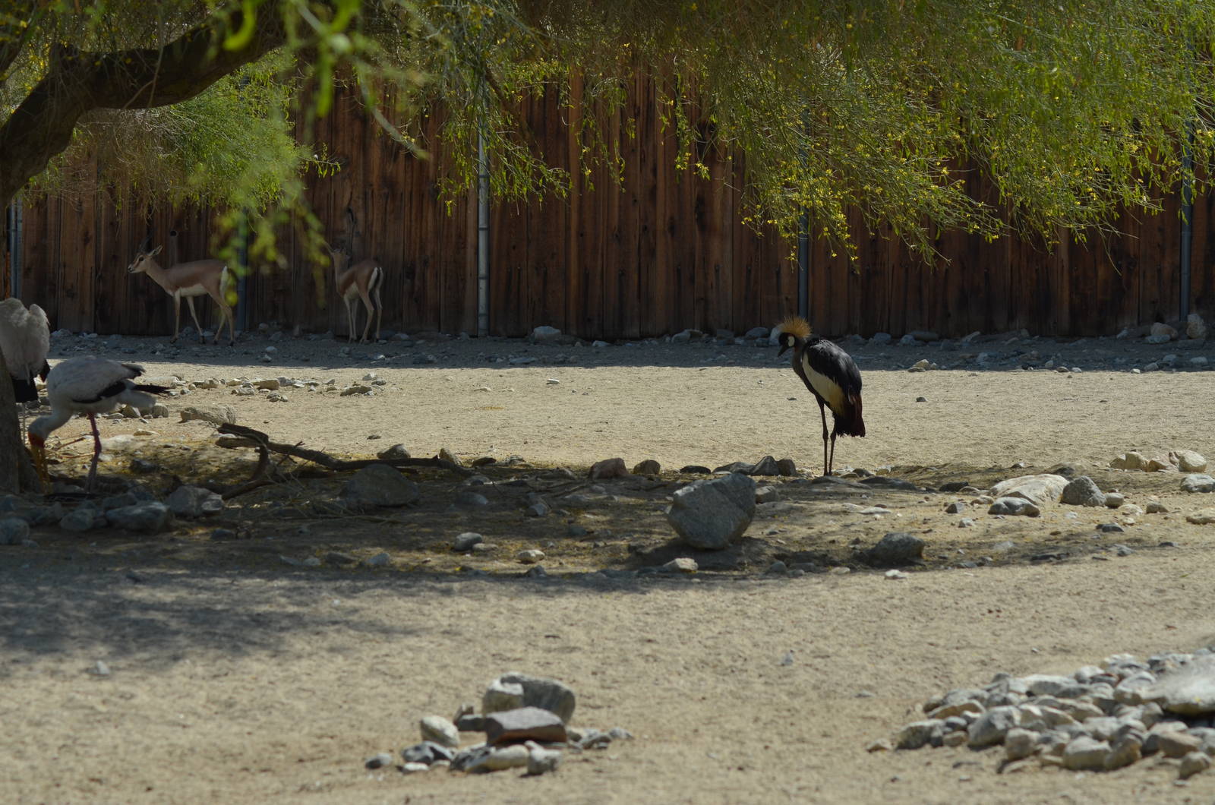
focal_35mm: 158
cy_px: 402
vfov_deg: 8.7
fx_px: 5305
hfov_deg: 13.1
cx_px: 608
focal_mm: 105
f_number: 7.1
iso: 200
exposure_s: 1/800
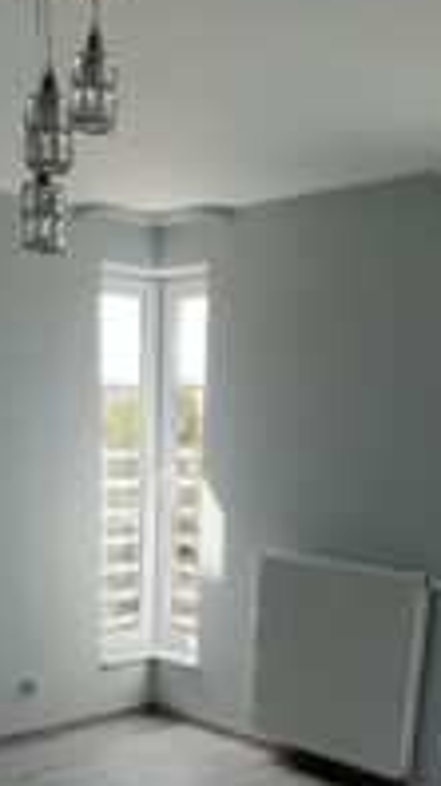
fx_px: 896
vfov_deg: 42.2
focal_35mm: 43
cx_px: 175
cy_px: 750
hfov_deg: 27.6
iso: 32
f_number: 1.8
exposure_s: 1/163
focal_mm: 1.57
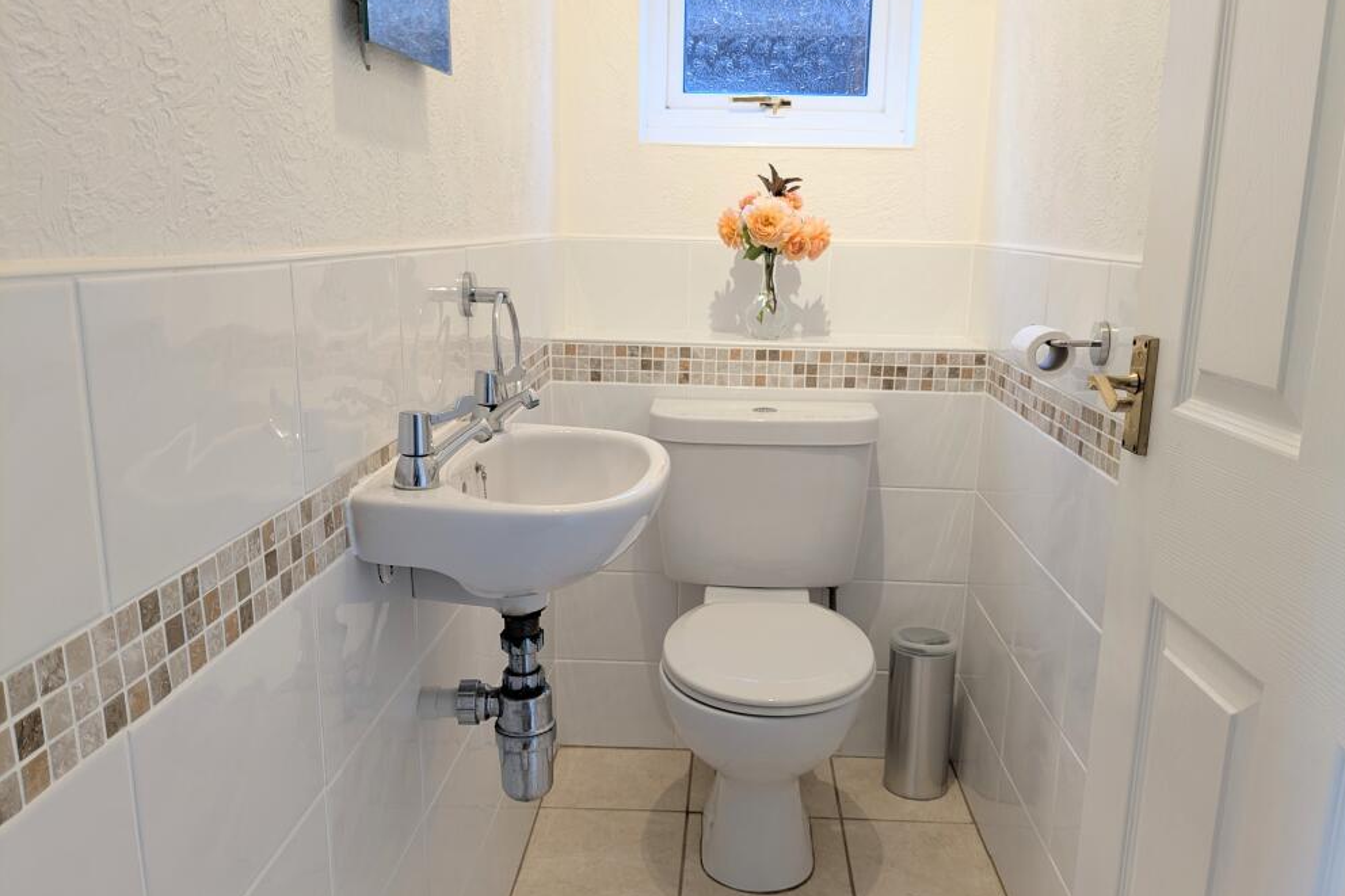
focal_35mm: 29
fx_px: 1083
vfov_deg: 44.9
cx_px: 693
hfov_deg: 63.7
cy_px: 499
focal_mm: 4.38
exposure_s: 1/33.4
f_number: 1.73
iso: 53
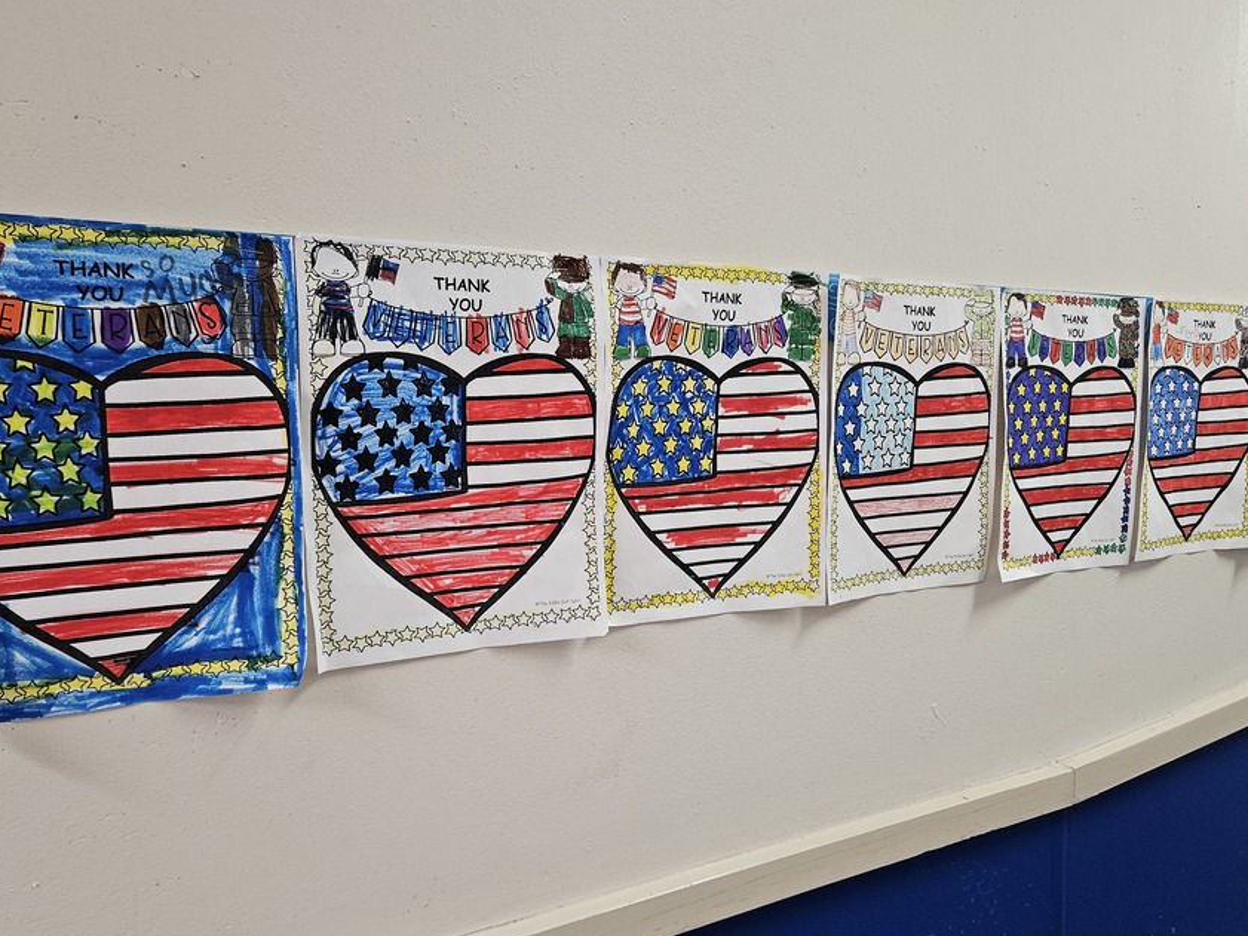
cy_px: 492
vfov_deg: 49.7
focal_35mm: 28
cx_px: 619
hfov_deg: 63.4
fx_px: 1010
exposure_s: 1/120
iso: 640
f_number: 1.8
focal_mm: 5.4
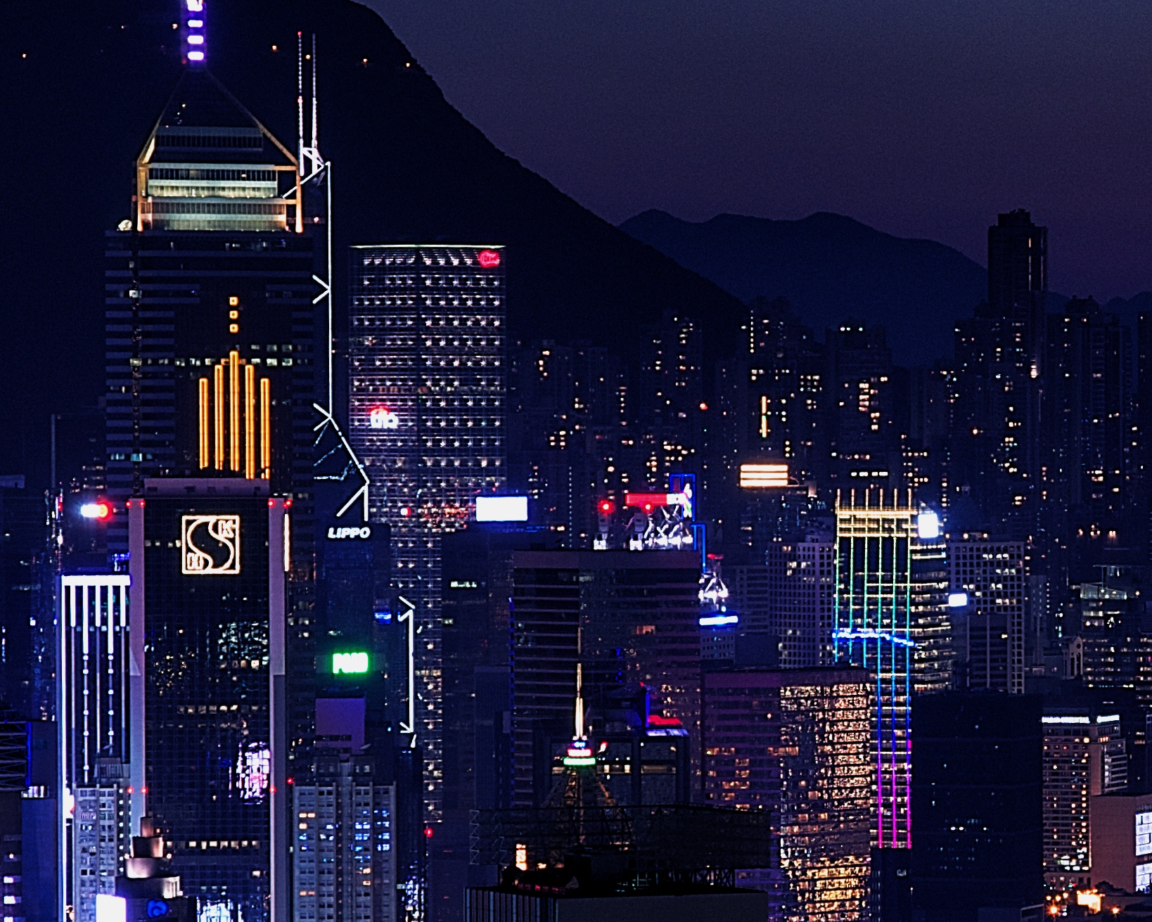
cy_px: 539
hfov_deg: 7.8
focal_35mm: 246
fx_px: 8389
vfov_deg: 6.3
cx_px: 1171
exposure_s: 3.2
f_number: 10
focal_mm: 60
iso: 200
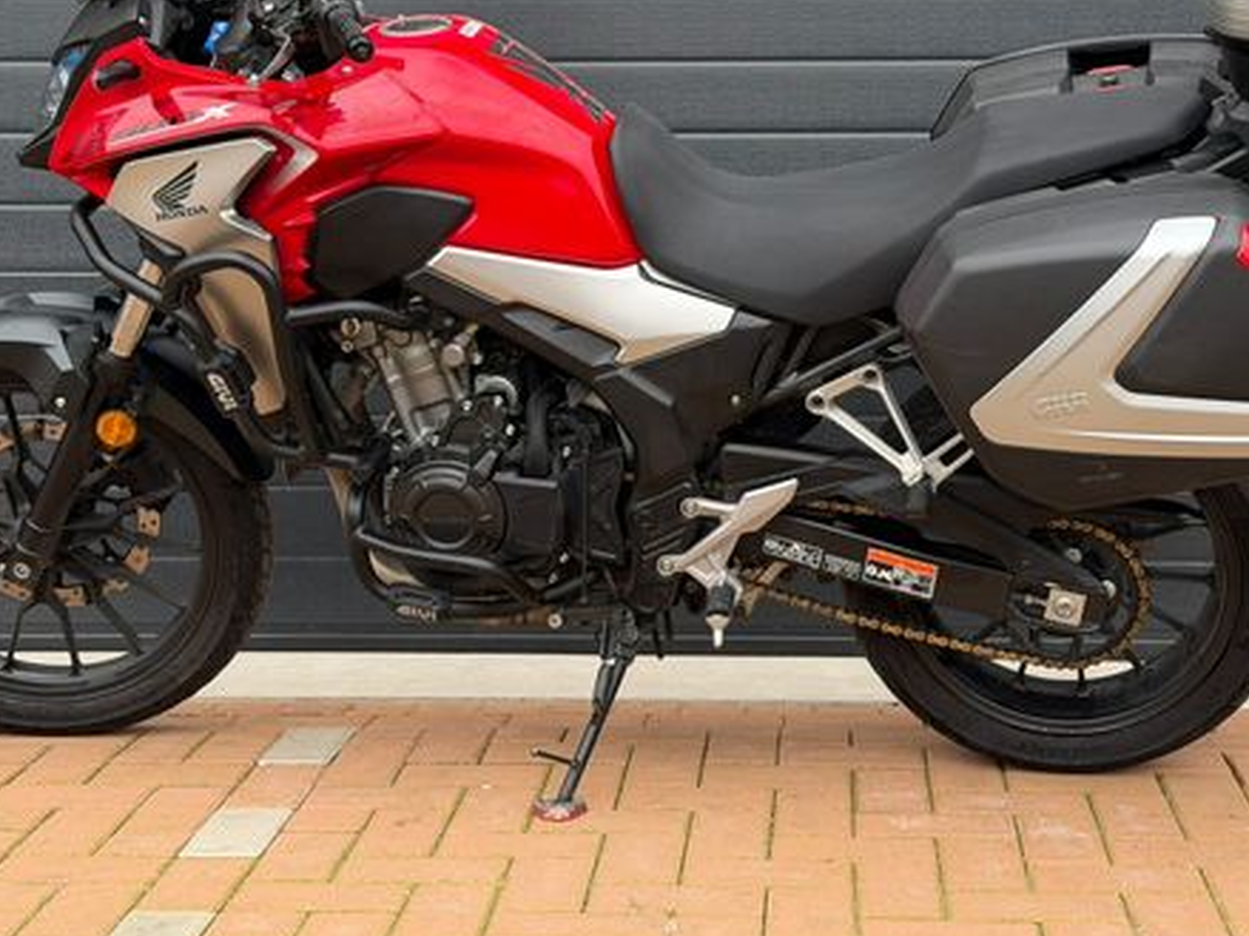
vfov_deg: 20.9
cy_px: 287
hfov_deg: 27.8
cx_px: 706
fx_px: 2525
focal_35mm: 70
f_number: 1.78
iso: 64
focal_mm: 6.76
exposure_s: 1/215
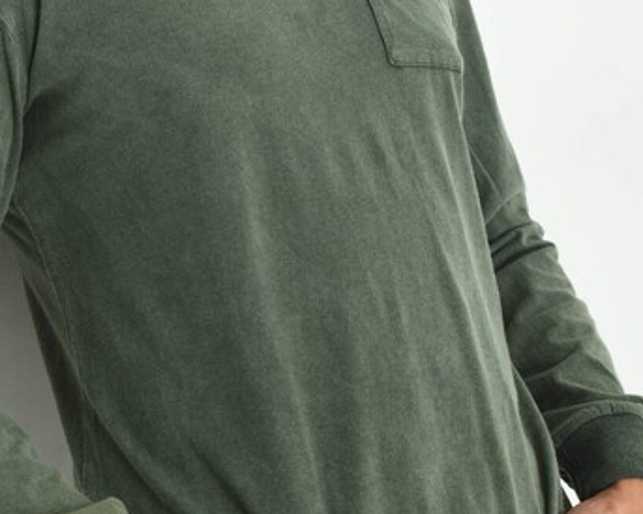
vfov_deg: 13.6
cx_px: 227
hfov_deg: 17.0
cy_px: 99
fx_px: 2149
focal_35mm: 113
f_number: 5.6
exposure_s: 1/125
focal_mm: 55
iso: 160
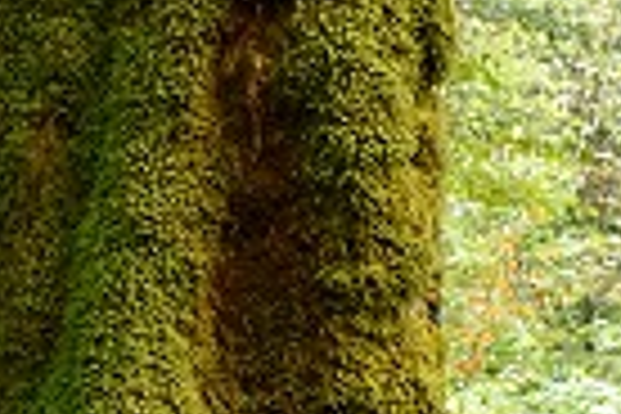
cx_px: 299
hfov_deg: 15.8
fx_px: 2235
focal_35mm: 130
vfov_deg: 10.6
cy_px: 160
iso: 2500
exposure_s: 1/200
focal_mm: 27
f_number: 10
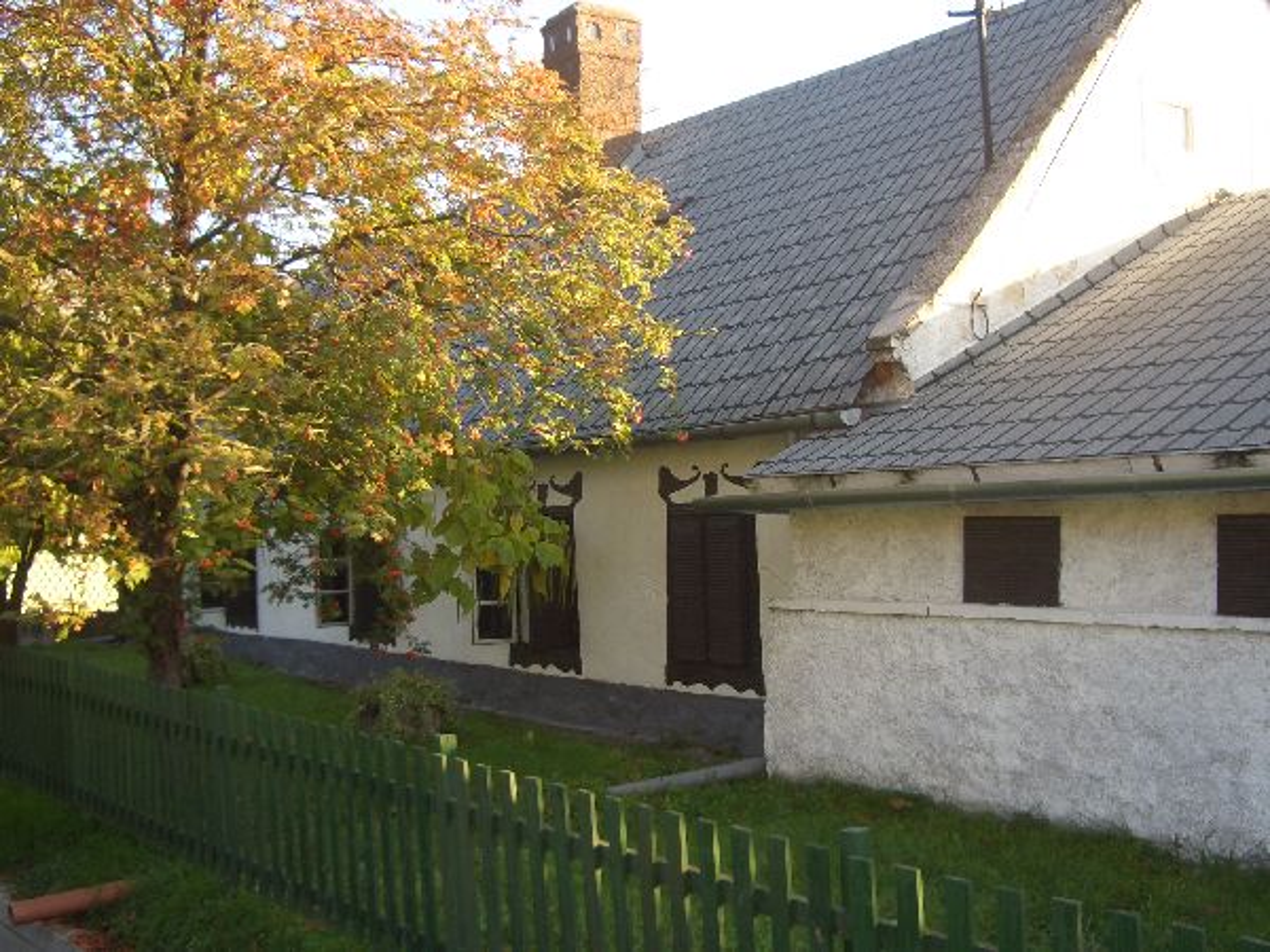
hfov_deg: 45.8
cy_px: 476
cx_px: 635
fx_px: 1504
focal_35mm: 41
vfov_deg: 35.1
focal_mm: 6.8
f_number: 2.8
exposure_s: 1/125
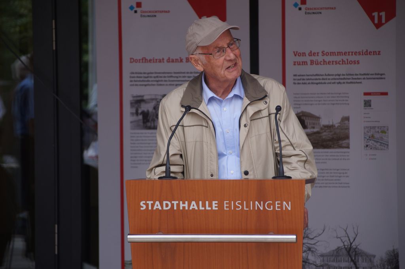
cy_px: 134
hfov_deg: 10.2
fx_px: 2276
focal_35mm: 202
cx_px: 202
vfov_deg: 6.8
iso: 160
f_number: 5.6
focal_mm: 135
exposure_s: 1/250
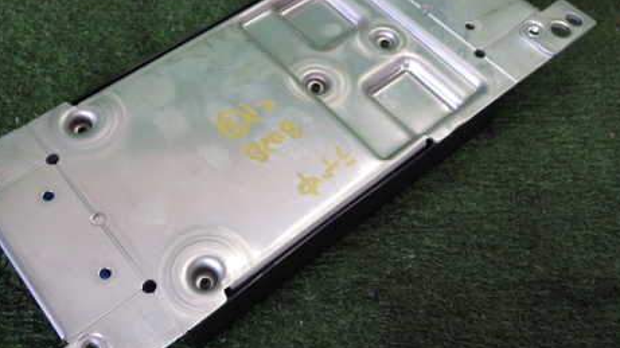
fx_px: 723
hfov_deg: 46.3
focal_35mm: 44
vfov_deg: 27.0
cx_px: 266
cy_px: 140
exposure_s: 1/50
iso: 320
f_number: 2.3
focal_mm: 5.5
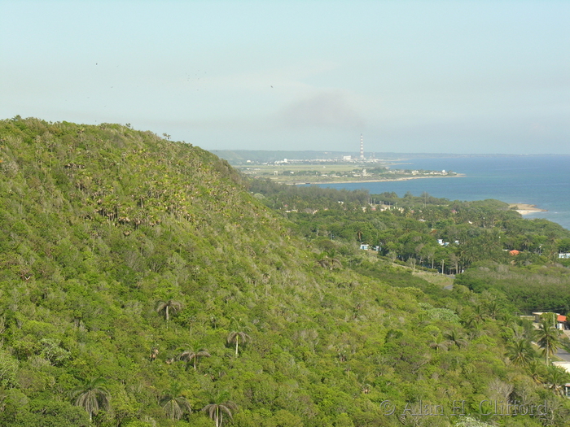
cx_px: 285
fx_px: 2091
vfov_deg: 11.7
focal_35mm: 127
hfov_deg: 15.5
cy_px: 214
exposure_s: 1/232
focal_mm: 32.4
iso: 100
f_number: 7.6
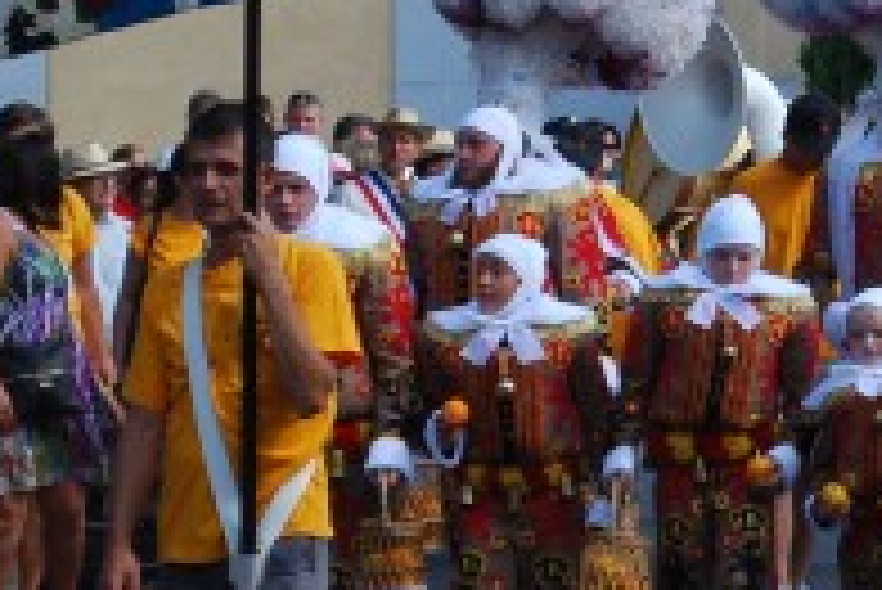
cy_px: 83
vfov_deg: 5.1
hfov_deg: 7.6
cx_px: 1012
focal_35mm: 270
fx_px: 6611
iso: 100
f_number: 6.3
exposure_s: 1/160
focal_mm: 55
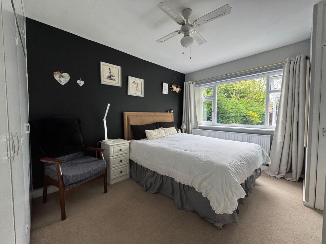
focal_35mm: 14
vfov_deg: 85.7
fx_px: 132
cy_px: 122
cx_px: 163
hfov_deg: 102.1
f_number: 2.2
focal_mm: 2.22
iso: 125
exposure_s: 1/100
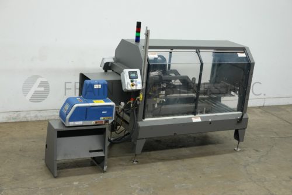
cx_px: 146
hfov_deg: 35.1
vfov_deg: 23.8
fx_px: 462
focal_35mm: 57
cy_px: 98
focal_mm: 21.12
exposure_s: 1/60
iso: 320
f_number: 4
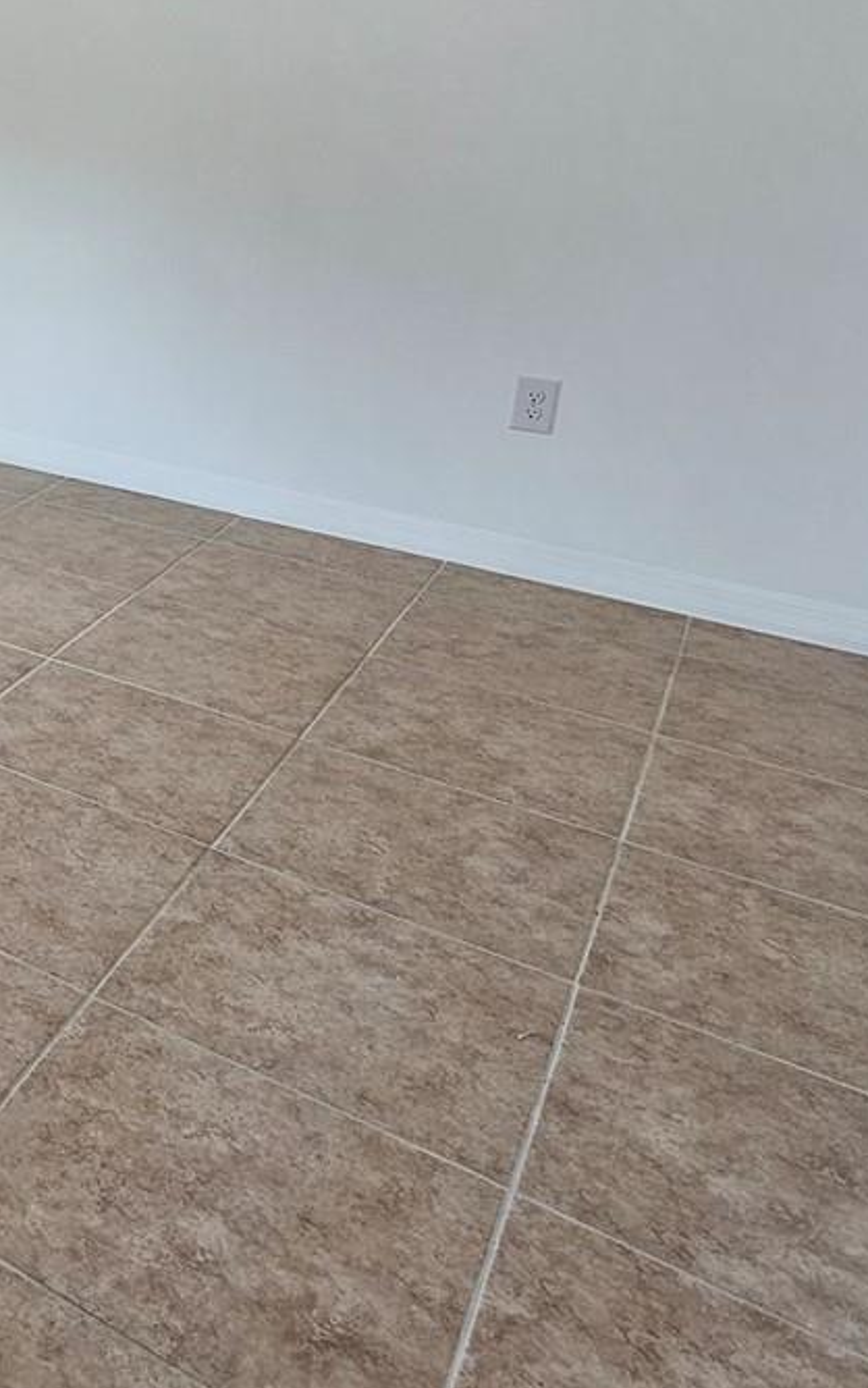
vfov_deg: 56.6
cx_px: -434
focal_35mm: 33
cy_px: 441
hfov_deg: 27.0
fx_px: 1248
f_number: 2.2
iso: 160
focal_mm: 2.2
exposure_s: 1/60
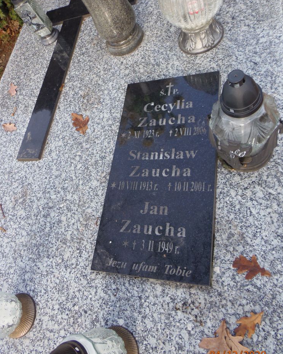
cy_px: 187
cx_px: 146
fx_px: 272
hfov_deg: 54.9
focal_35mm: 26
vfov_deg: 66.0
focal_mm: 4.3
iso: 64
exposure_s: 1/160
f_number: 2.9
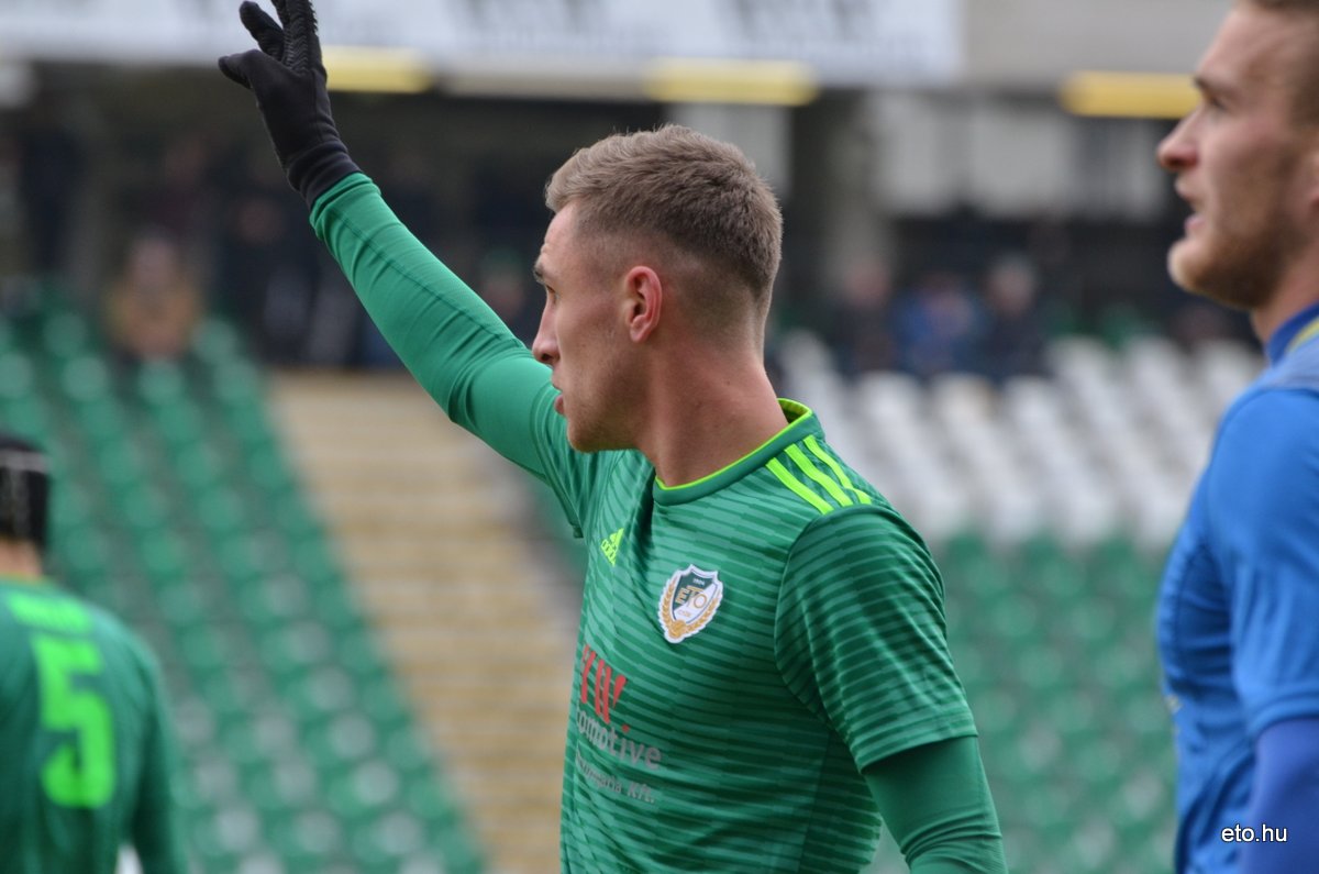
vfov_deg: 4.0
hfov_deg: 6.0
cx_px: 660
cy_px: 437
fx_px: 12615
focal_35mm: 345
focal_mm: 230
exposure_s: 1/500
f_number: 5.3
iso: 500
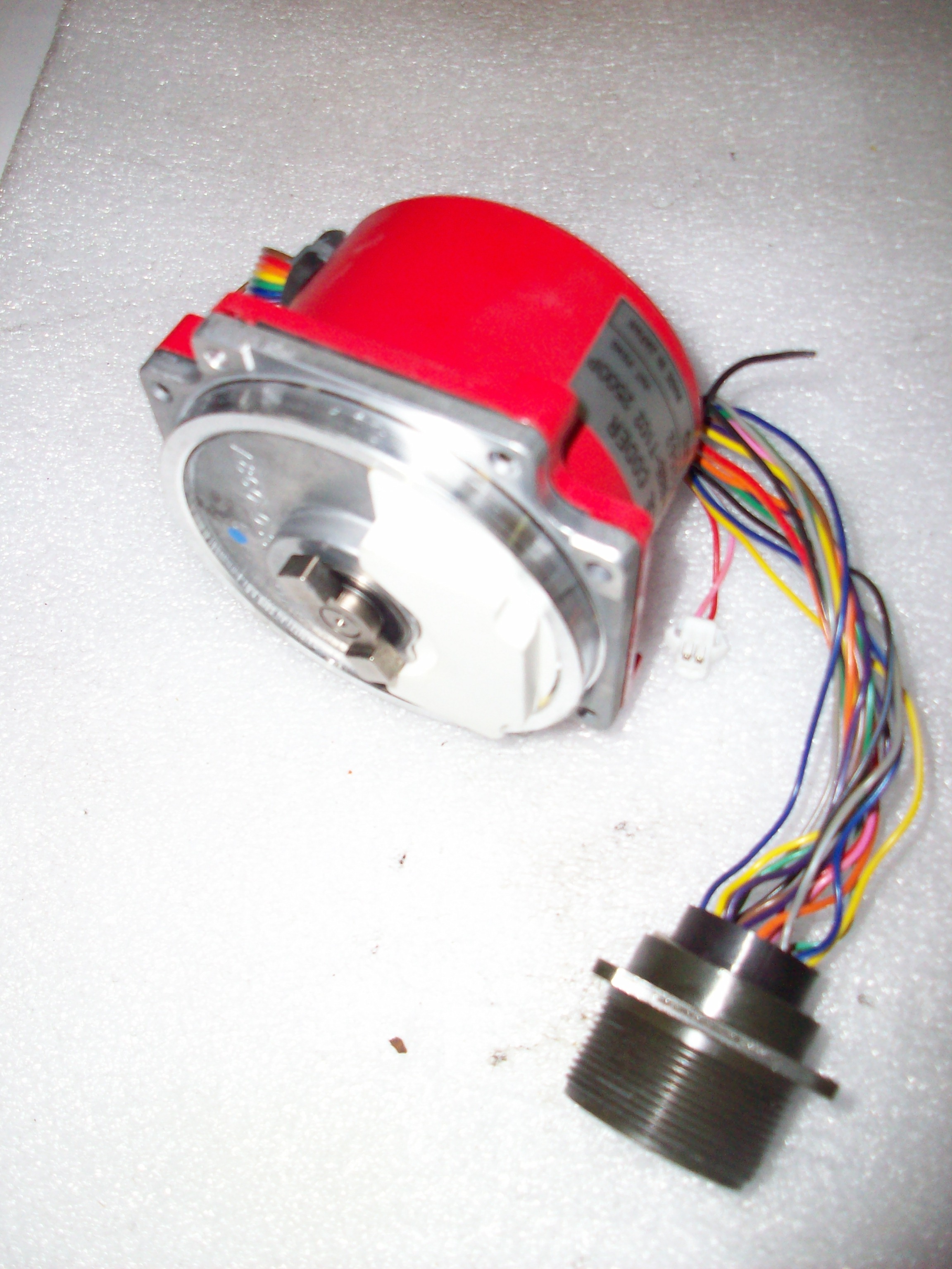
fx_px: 1247
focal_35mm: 34
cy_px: 634
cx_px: 476
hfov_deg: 41.8
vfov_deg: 54.0
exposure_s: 1/60
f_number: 2.8
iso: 160
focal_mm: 5.7
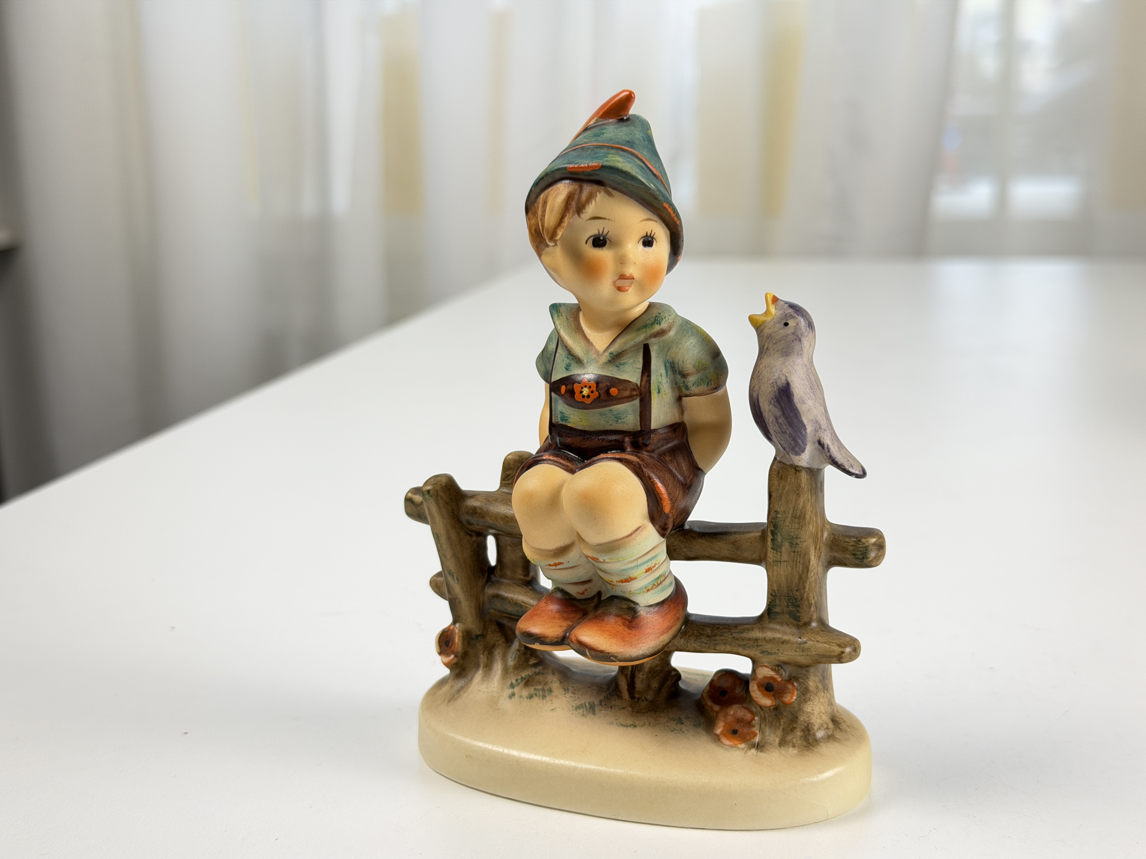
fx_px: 1589
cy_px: 430
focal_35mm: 48
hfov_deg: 39.7
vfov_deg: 30.3
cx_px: 573
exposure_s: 1/100
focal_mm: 6.76
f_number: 1.78
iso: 64
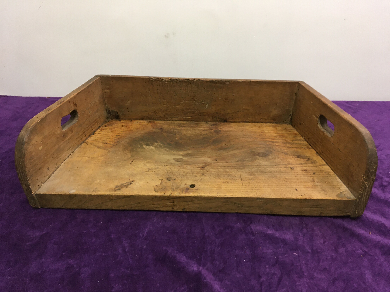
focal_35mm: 29
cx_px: 195
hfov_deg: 61.7
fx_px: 327
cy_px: 146
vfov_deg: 48.2
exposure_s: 1/33
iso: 100
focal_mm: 4.15
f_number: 2.2
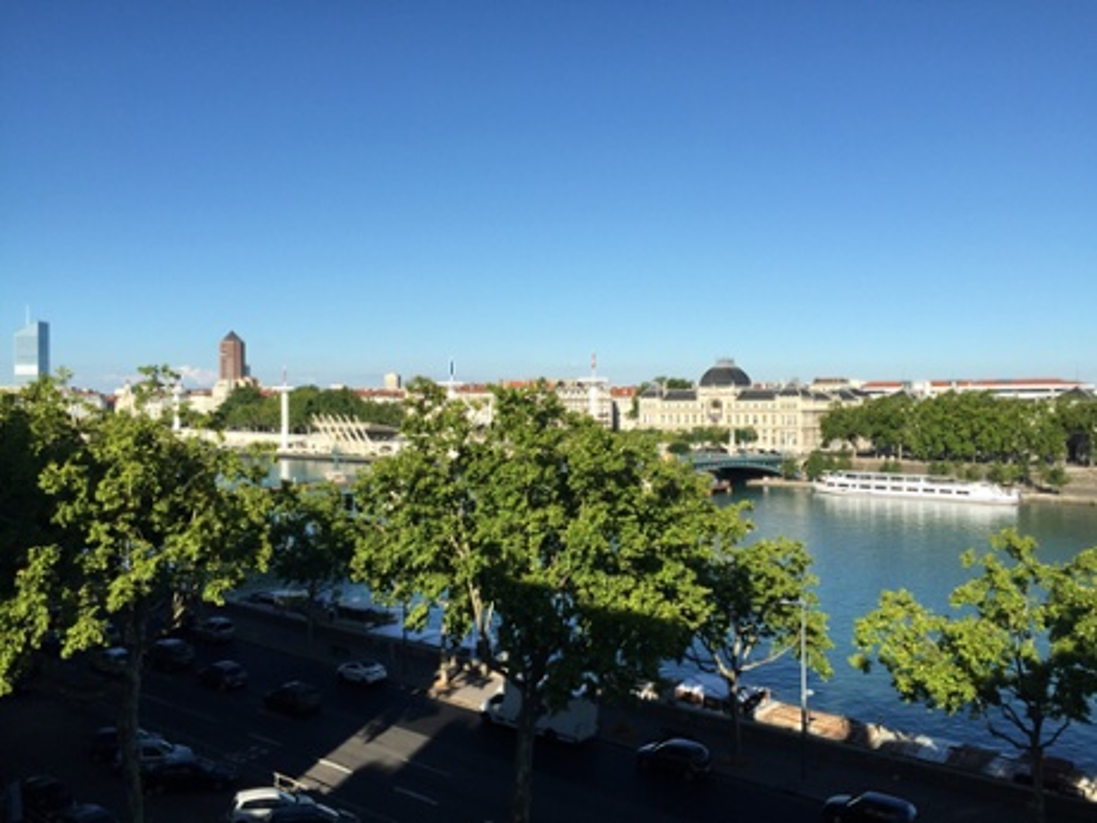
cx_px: 548
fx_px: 919
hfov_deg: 61.7
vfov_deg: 48.2
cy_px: 412
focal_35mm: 29
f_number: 2.2
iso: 32
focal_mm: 4.15
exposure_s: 1/2083
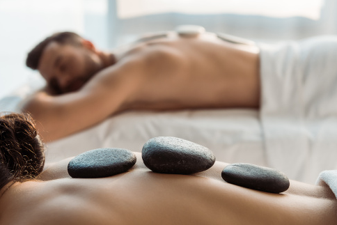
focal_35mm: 62
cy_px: 130
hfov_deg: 32.4
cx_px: 175
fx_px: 581
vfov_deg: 21.9
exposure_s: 1/160
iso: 200
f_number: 4
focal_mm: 50
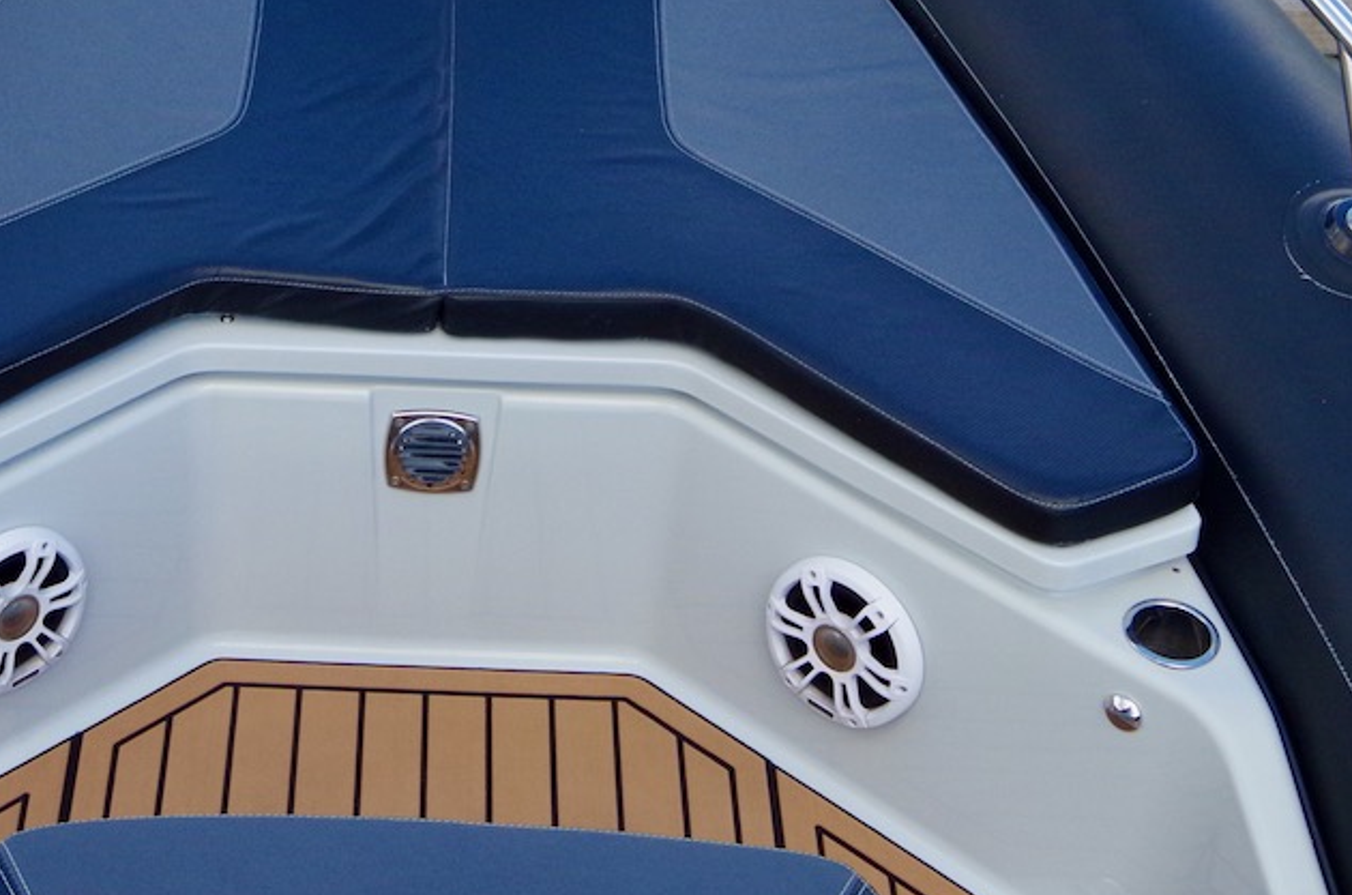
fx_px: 2361
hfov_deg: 31.7
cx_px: 444
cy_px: 43
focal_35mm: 63
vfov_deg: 20.9
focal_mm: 21
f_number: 14
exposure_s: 1/200
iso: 800
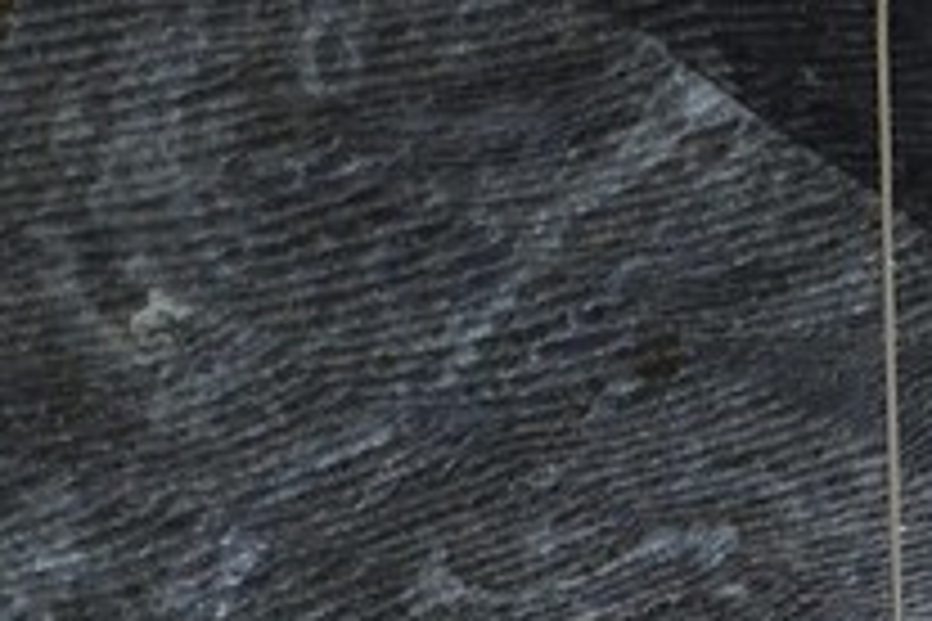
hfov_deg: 10.0
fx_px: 2796
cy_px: 1809
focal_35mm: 108
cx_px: 3134
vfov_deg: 9.9
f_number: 7.1
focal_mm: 14
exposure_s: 1/4
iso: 800
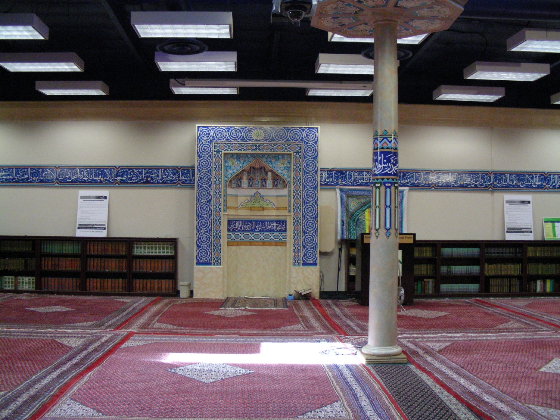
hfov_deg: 49.0
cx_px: 280
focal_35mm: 38
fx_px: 615
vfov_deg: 37.7
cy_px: 210
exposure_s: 1/96.5
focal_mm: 6.3
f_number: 3.5
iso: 400
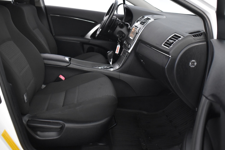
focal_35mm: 36
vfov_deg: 36.7
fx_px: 225
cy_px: 56
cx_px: 116
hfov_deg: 53.1
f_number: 3.5
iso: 2200
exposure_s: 1/30
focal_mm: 18
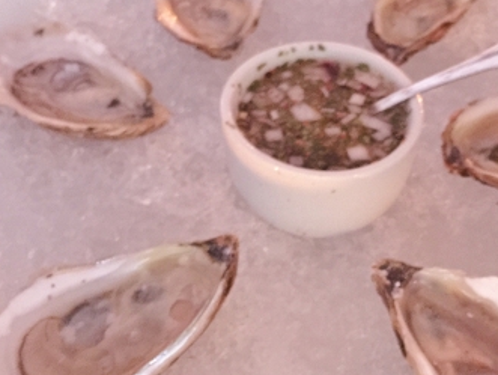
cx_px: 326
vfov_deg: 29.7
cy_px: 196
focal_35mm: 49
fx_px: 706
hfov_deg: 38.5
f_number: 2.2
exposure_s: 1/4
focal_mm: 4.15
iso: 320
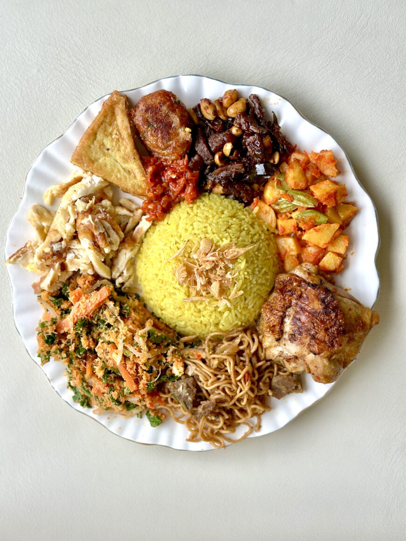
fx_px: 751
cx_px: 203
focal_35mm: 48
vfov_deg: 39.7
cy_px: 270
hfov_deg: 30.2
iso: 100
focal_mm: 6.86
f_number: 1.78
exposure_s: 1/172
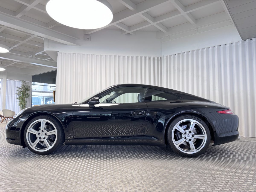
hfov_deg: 71.6
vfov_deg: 56.8
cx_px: 128
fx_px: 177
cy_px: 96
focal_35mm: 24
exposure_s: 1/50
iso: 160
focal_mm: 6.76
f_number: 1.78
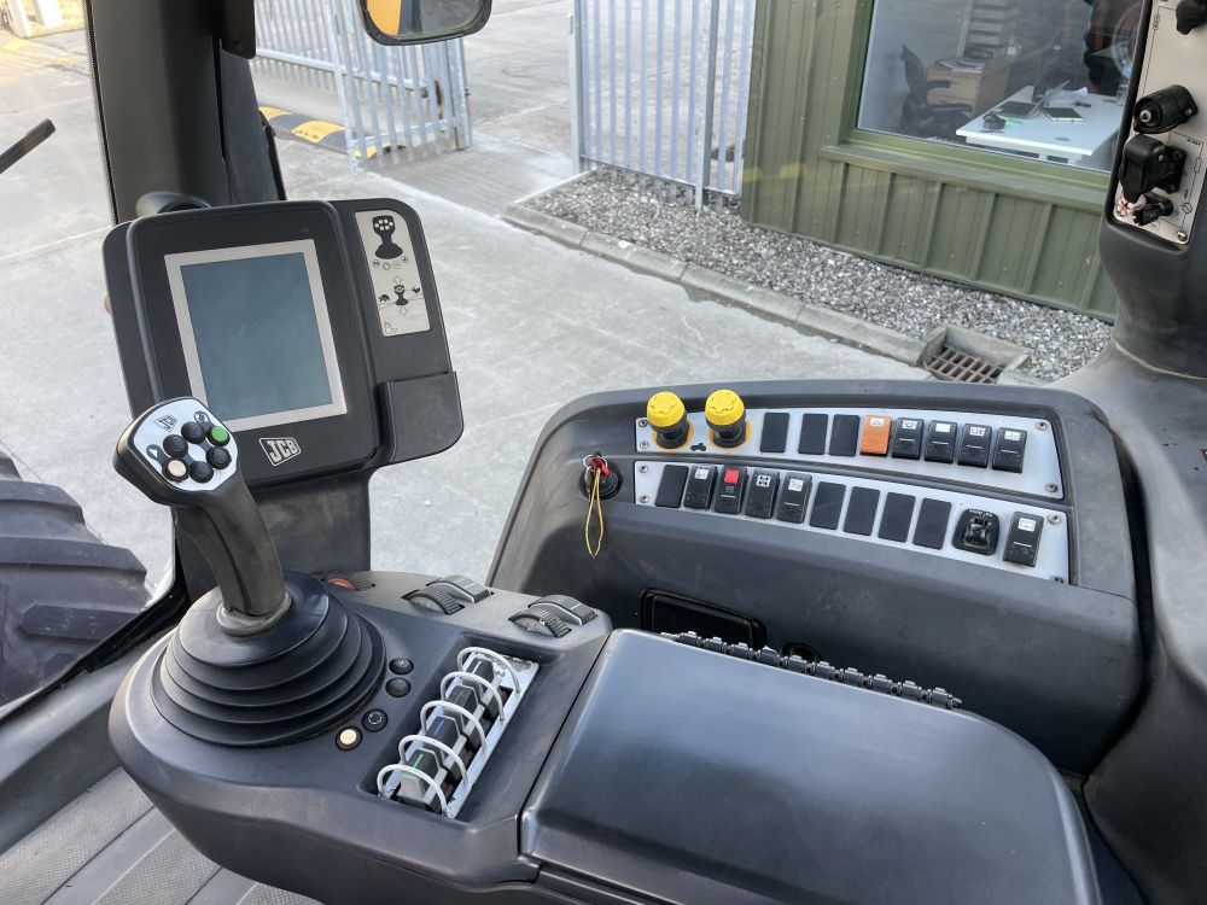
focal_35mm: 26
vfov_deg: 53.1
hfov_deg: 67.3
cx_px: 604
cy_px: 452
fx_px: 907
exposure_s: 1/121
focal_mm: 4.2
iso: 40
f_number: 1.6
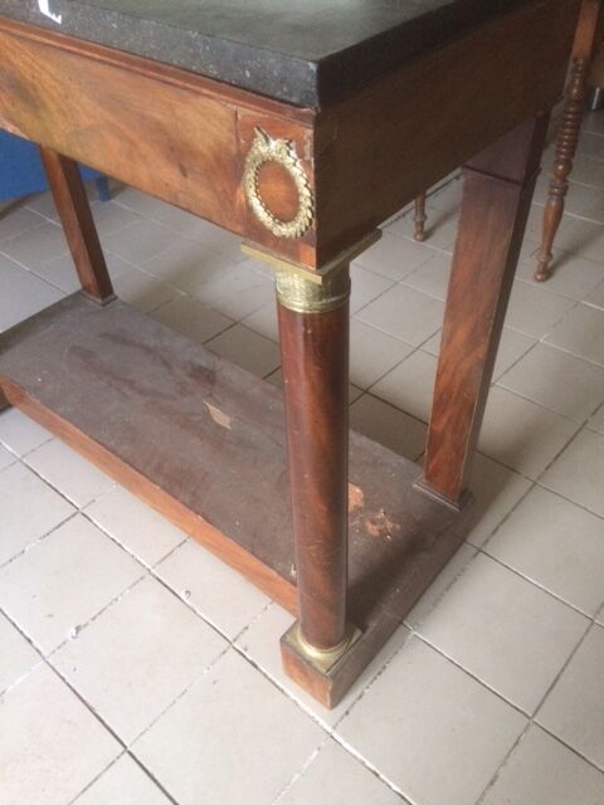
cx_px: 302
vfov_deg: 61.7
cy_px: 402
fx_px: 675
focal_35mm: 29
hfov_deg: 48.2
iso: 320
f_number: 2.2
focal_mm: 4.15
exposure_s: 1/33
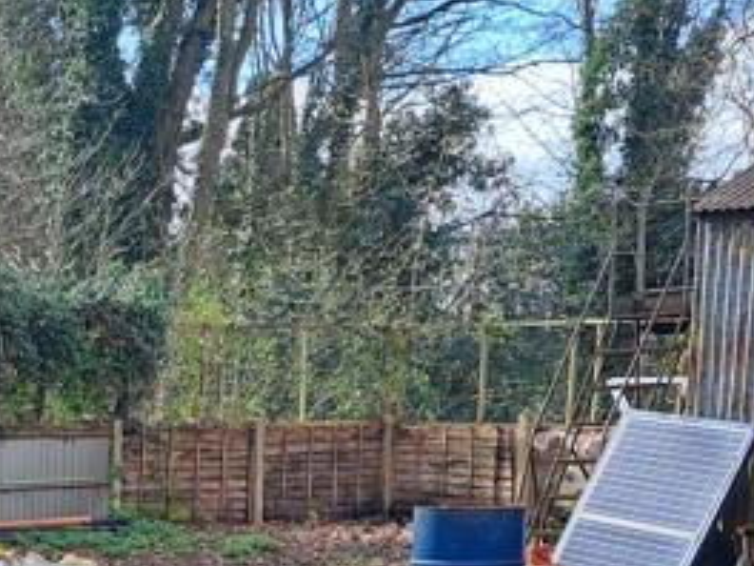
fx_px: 2026
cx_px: -120
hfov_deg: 19.9
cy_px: 749
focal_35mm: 93
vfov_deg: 15.1
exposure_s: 1/404
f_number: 1.8
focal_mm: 5.23
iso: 50
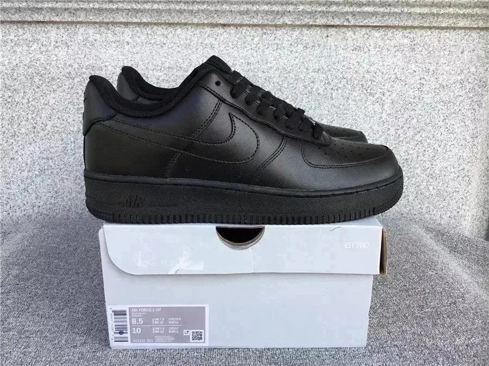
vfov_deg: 45.4
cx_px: 244
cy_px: 183
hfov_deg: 58.4
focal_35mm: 31
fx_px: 438
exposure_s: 1/130
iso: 25
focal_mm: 3.3
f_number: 2.4
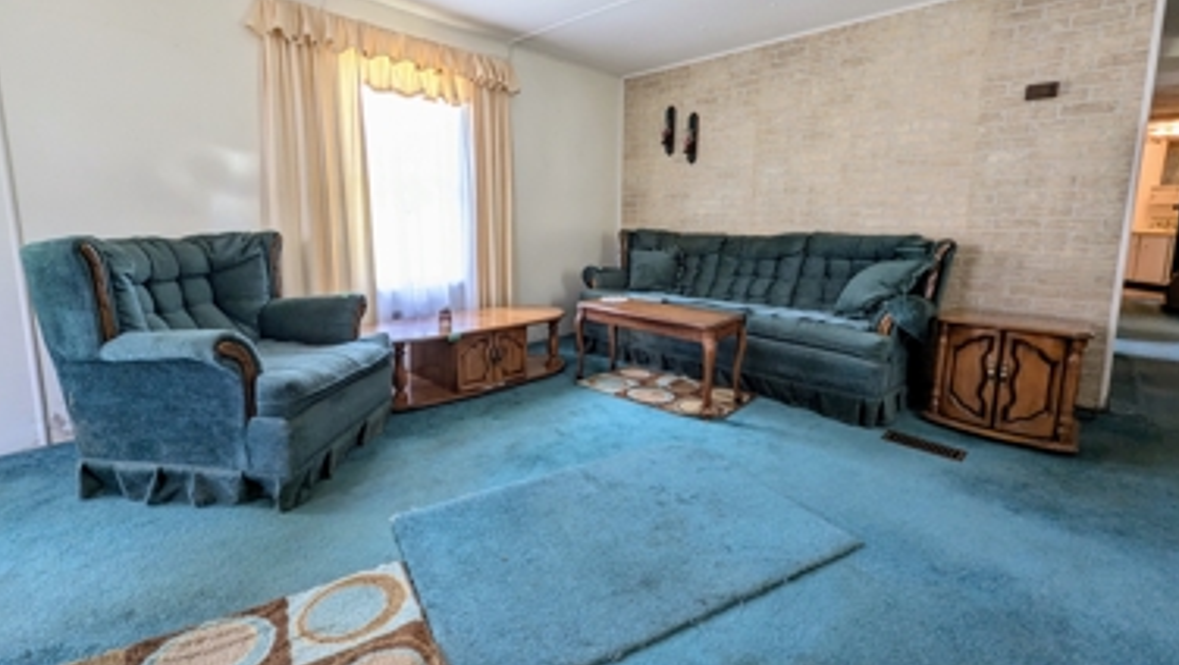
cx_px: 561
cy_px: 292
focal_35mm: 15
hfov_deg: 102.9
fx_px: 469
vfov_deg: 70.4
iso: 89
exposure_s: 1/60
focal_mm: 1.95
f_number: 2.2
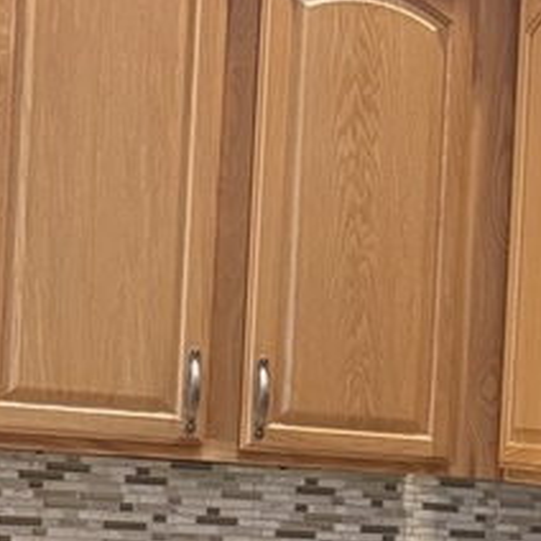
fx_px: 1910
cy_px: 595
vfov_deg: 15.7
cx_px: 967
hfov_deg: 14.3
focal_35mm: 108
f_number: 1.78
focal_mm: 6.76
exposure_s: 1/60
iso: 500
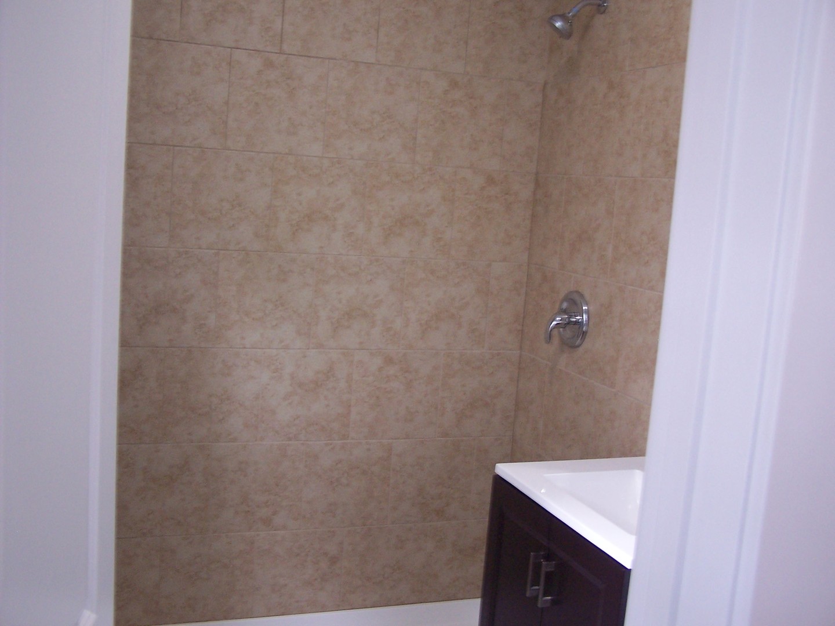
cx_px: 418
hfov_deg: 49.0
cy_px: 313
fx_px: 917
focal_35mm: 38
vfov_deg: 37.7
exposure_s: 1/10
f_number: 2.8
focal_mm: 6.3
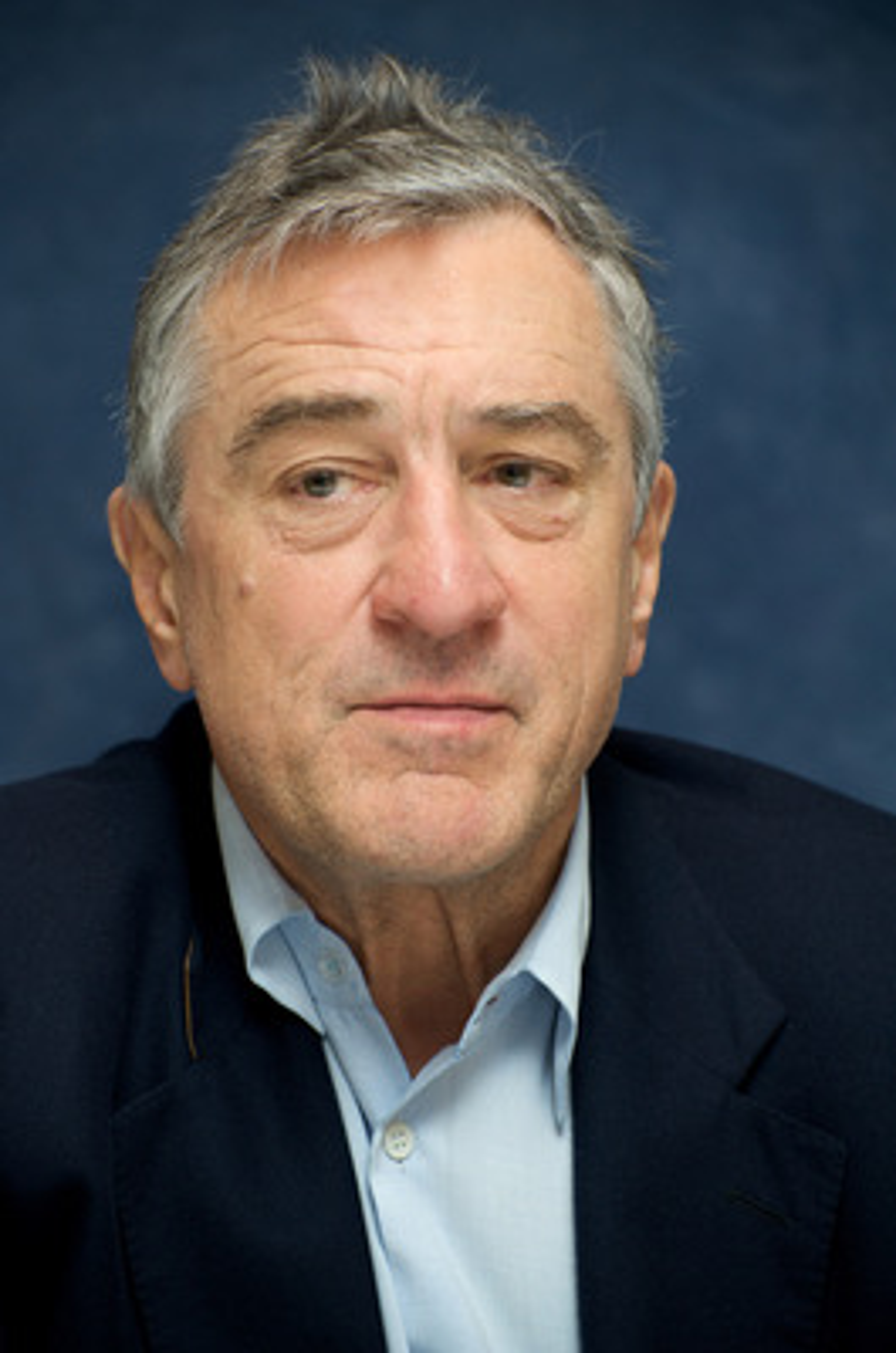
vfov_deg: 14.2
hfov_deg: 9.4
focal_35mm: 145
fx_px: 5437
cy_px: 676
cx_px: 448
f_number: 5.6
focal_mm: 145
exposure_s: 1/60
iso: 500
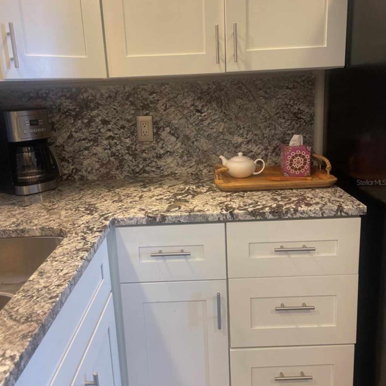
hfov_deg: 52.5
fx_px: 391
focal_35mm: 31
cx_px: 192
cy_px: 182
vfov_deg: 52.5
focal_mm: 4.2
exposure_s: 1/60
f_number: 1.6
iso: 100
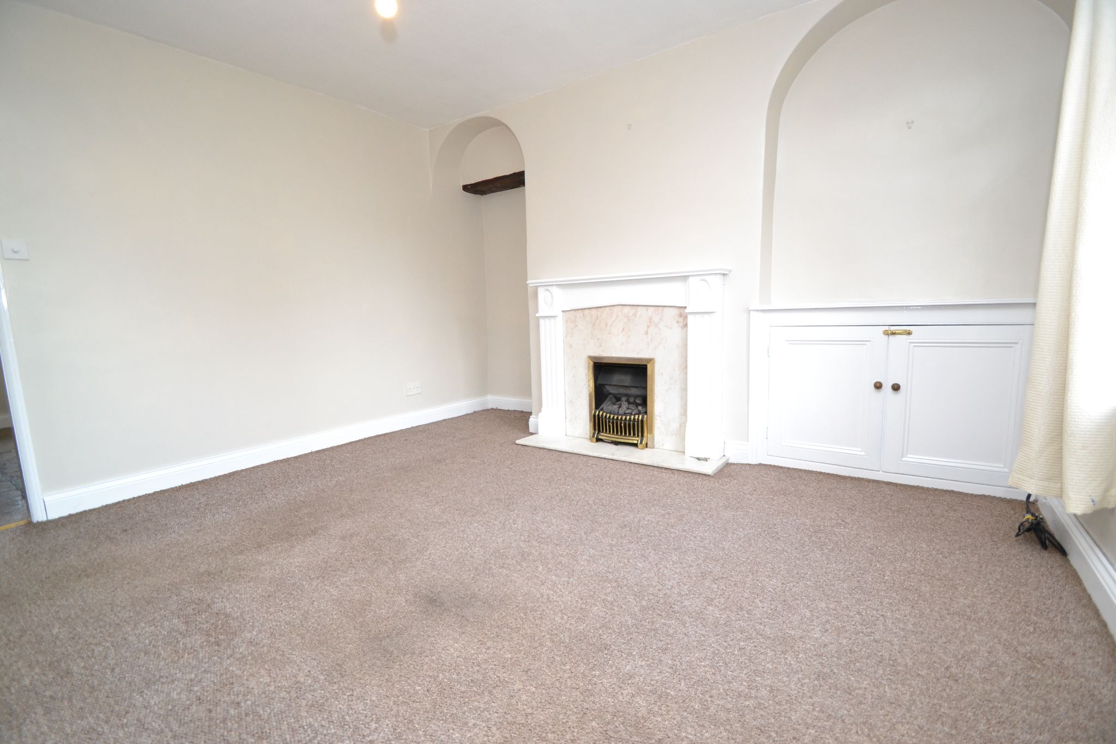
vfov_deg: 77.3
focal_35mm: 15
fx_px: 465
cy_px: 372
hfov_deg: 100.4
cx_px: 558
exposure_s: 1/60
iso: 1400
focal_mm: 10
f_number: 3.5
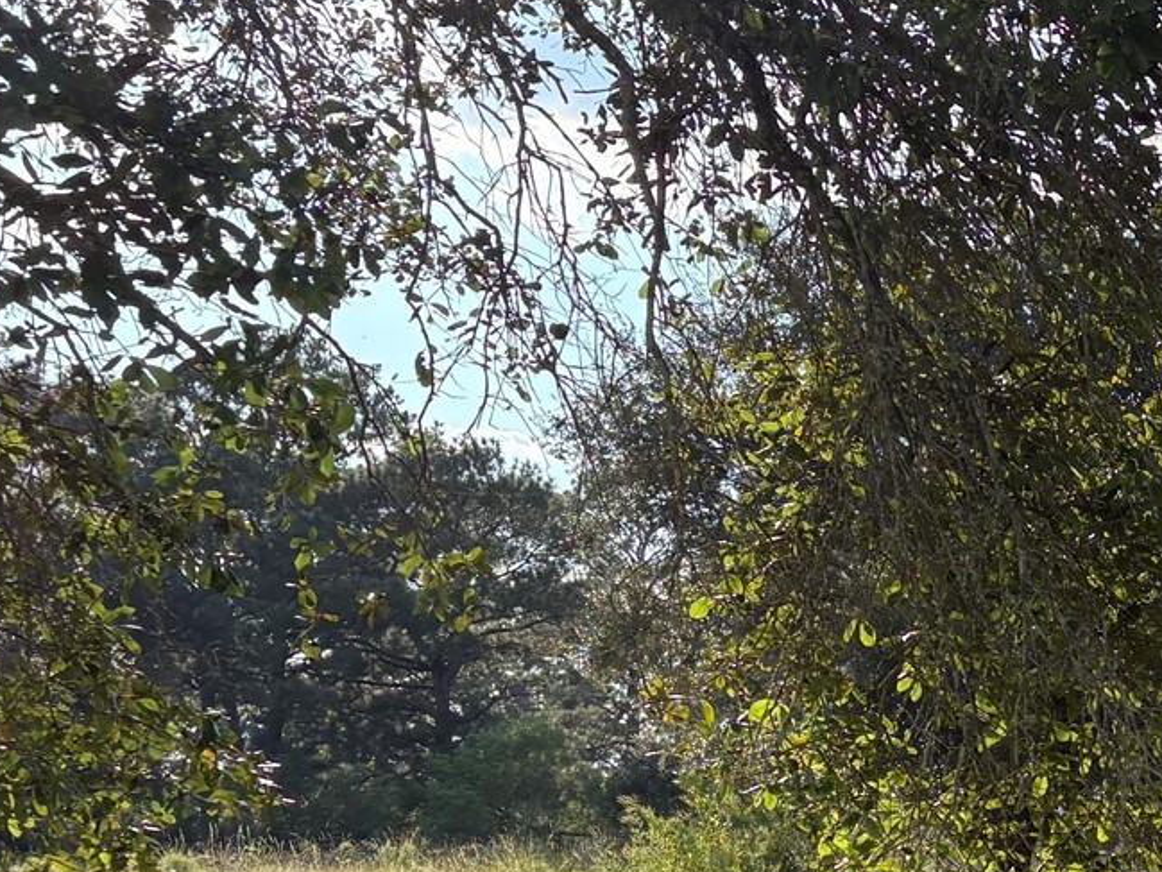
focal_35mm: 82
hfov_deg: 21.7
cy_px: 750
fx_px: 2753
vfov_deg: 17.8
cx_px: 1465
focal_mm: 5.96
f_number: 1.6
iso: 64
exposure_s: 1/1667
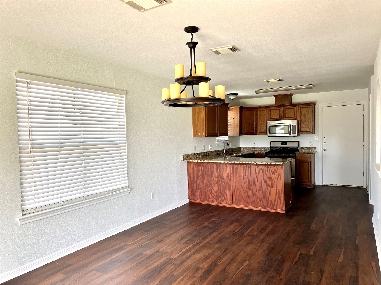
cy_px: 142
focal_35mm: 26
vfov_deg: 53.1
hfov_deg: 67.3
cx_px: 190
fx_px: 286
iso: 64
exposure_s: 1/121
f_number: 1.5
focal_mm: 5.7
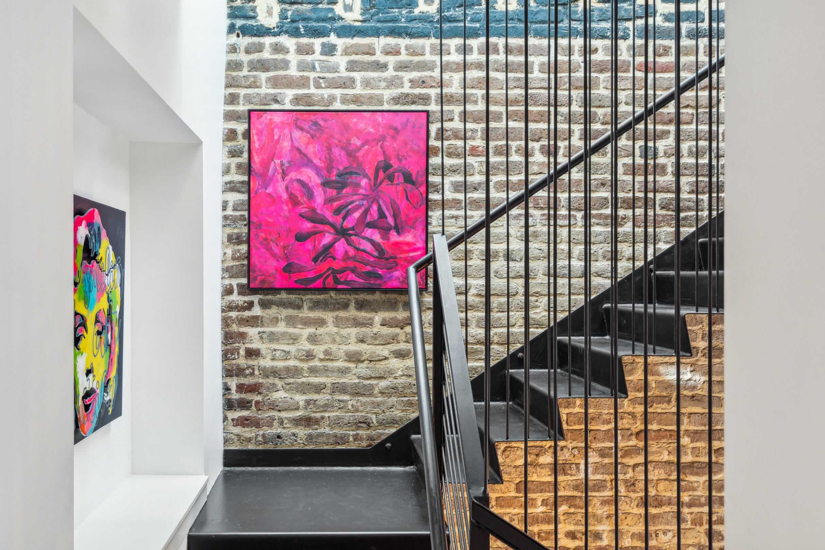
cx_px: 353
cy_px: 299
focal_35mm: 36
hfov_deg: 52.9
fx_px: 825
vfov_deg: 36.8
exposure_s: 1/8
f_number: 8
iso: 400
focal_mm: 29
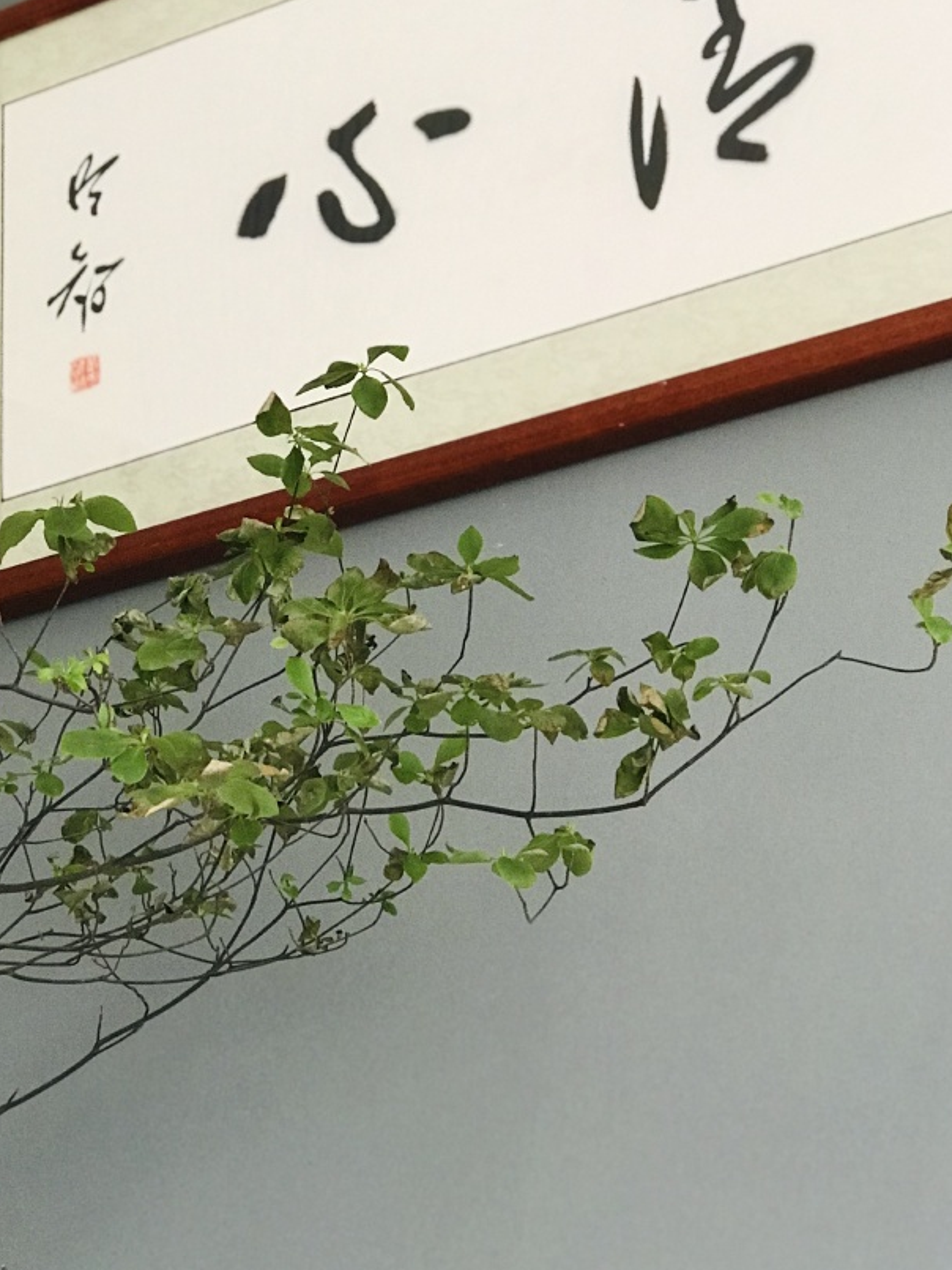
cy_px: 461
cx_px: 292
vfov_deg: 22.9
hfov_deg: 17.3
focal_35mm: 85
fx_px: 3116
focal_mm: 6.6
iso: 250
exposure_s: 1/50
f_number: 2.8
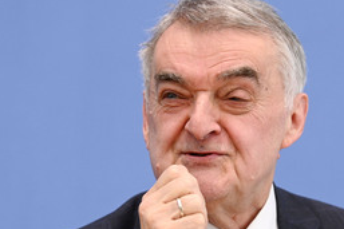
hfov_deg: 9.4
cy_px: 167
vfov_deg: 6.3
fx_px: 2091
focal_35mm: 219
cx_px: 242
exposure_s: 1/800
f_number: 5
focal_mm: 125
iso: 4000
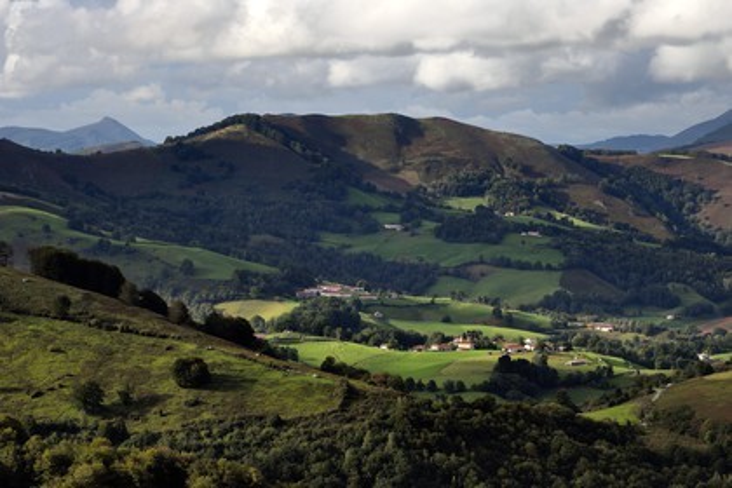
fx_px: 2643
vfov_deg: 10.5
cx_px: 366
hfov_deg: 15.8
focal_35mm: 130
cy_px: 244
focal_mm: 130
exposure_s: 1/250
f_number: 13
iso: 200
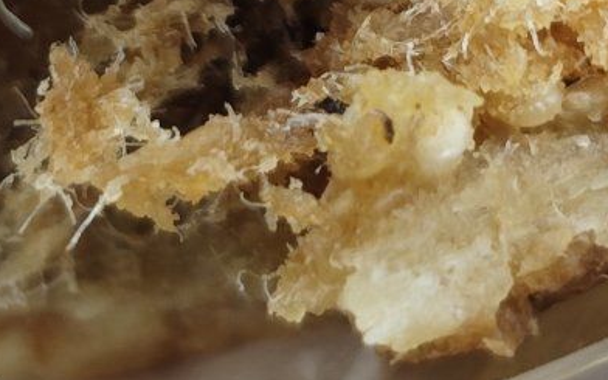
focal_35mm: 170
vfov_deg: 7.5
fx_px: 2817
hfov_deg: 12.3
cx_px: 371
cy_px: -333
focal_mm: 6.55
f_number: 1.6
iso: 250
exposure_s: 1/100
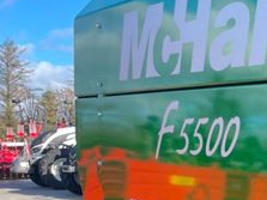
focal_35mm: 70
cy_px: 243
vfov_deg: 19.7
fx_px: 540
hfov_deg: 25.0
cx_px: 321
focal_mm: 4.2
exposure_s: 1/711
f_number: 1.6
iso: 32
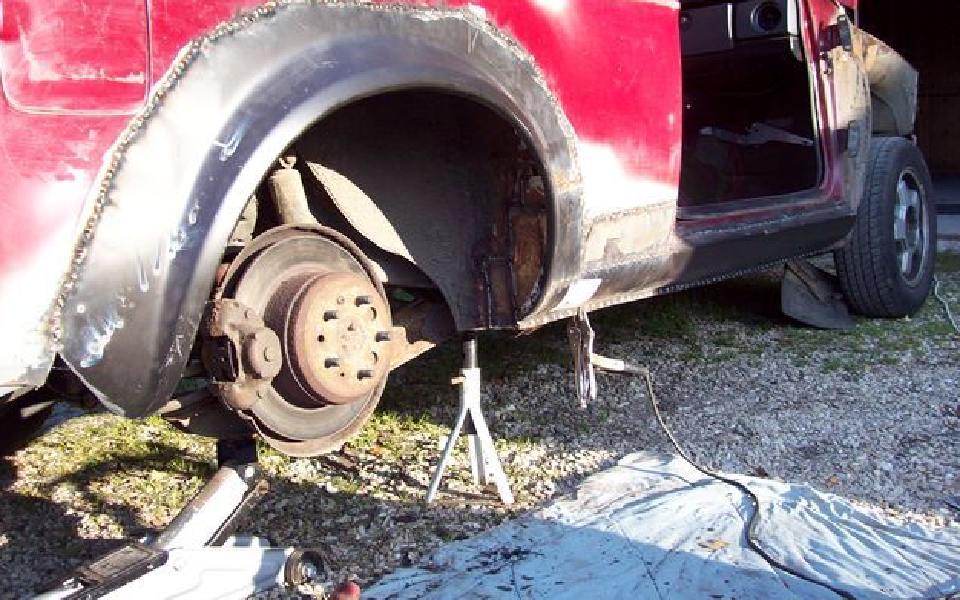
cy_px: 256
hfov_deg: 50.4
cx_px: 488
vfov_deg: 32.7
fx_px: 1020
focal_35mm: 39
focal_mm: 6
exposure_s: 1/148
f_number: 2.7
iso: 80
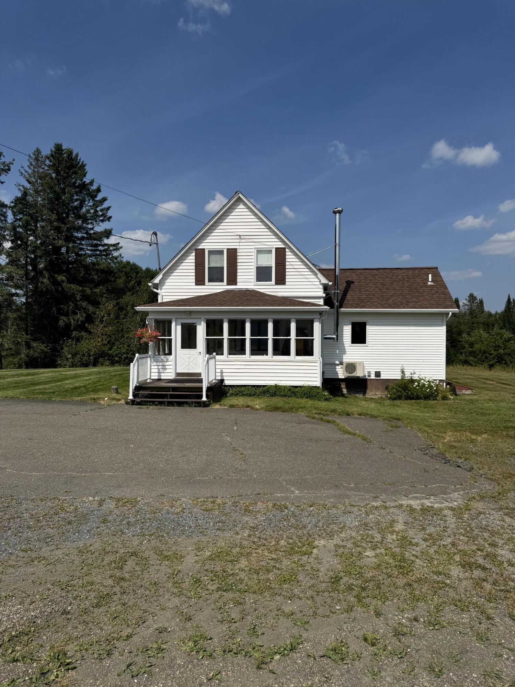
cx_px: 258
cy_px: 344
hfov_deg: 56.8
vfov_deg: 71.6
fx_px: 476
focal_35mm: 24
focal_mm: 6.76
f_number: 1.78
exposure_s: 1/7937
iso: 80
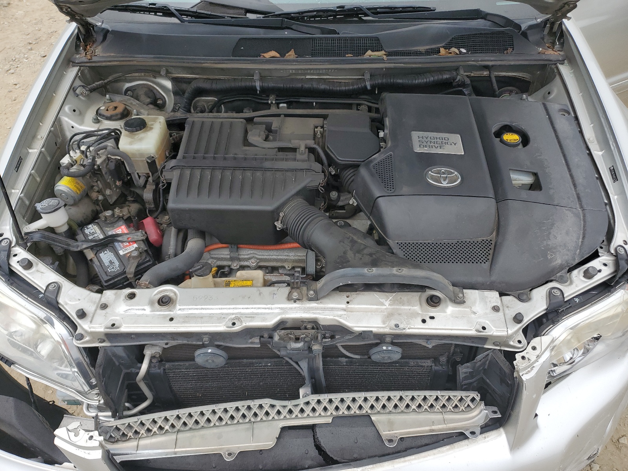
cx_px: 314
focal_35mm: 26
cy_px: 236
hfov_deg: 67.3
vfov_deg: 53.1
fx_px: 472
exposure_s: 1/625
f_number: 1.5
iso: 50
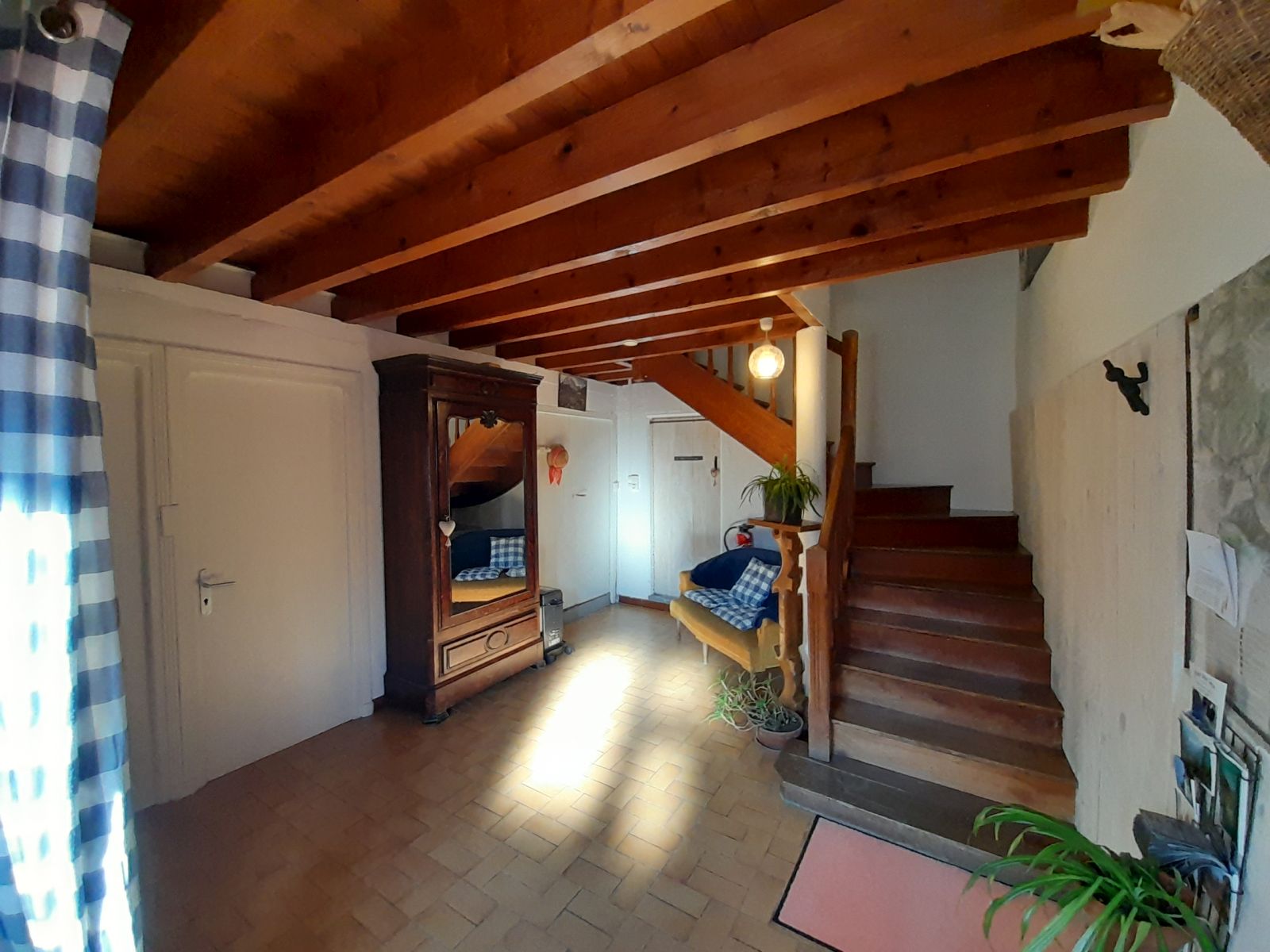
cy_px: 476
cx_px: 635
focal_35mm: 13
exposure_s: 1/50
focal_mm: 1.13
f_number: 2.2
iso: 160
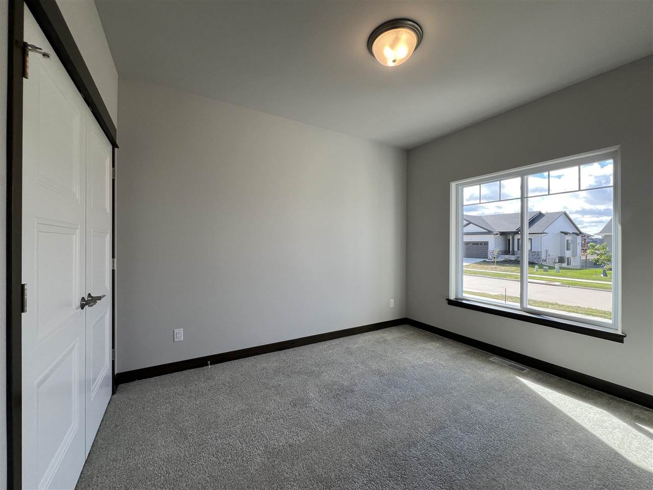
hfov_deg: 106.2
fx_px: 245
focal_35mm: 13
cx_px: 326
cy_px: 245
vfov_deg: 89.9
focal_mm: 1.57
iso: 32
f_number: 1.8
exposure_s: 1/155
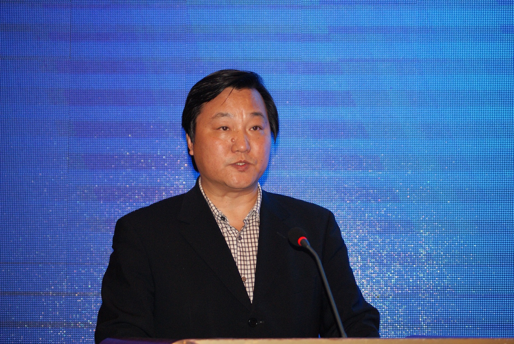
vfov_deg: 15.2
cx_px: 257
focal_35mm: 90
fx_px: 1287
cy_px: 172
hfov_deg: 22.6
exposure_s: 1/100
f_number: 4
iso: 400
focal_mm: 60
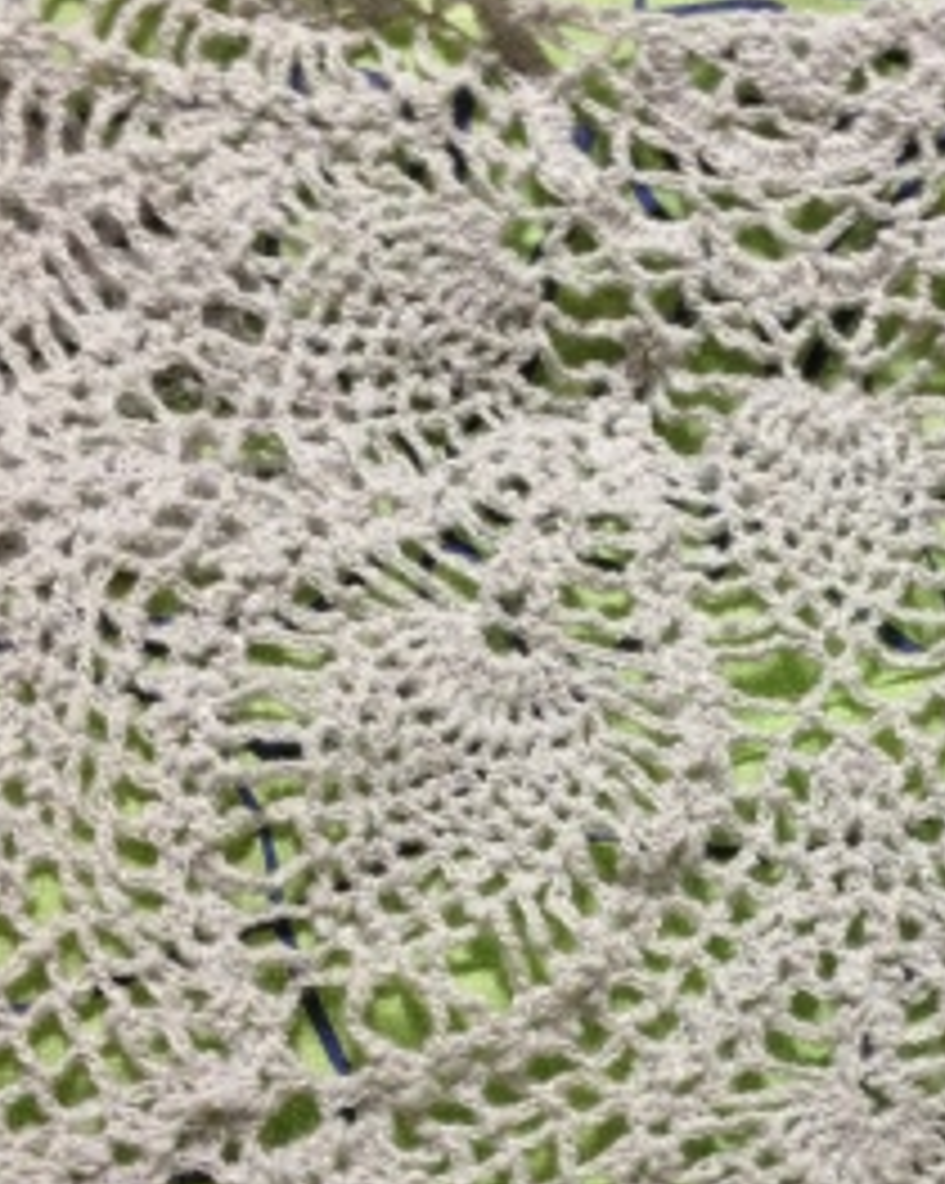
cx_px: 796
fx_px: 2275
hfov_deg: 23.0
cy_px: 786
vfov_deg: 29.0
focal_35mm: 65
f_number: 2.4
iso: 320
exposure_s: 1/20
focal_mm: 4.28
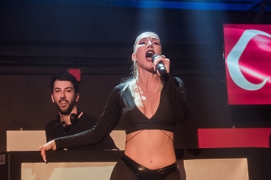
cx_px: 112
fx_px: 587
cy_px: 96
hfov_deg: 26.0
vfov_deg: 17.5
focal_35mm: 78
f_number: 2.8
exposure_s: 1/320
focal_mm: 55
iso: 800
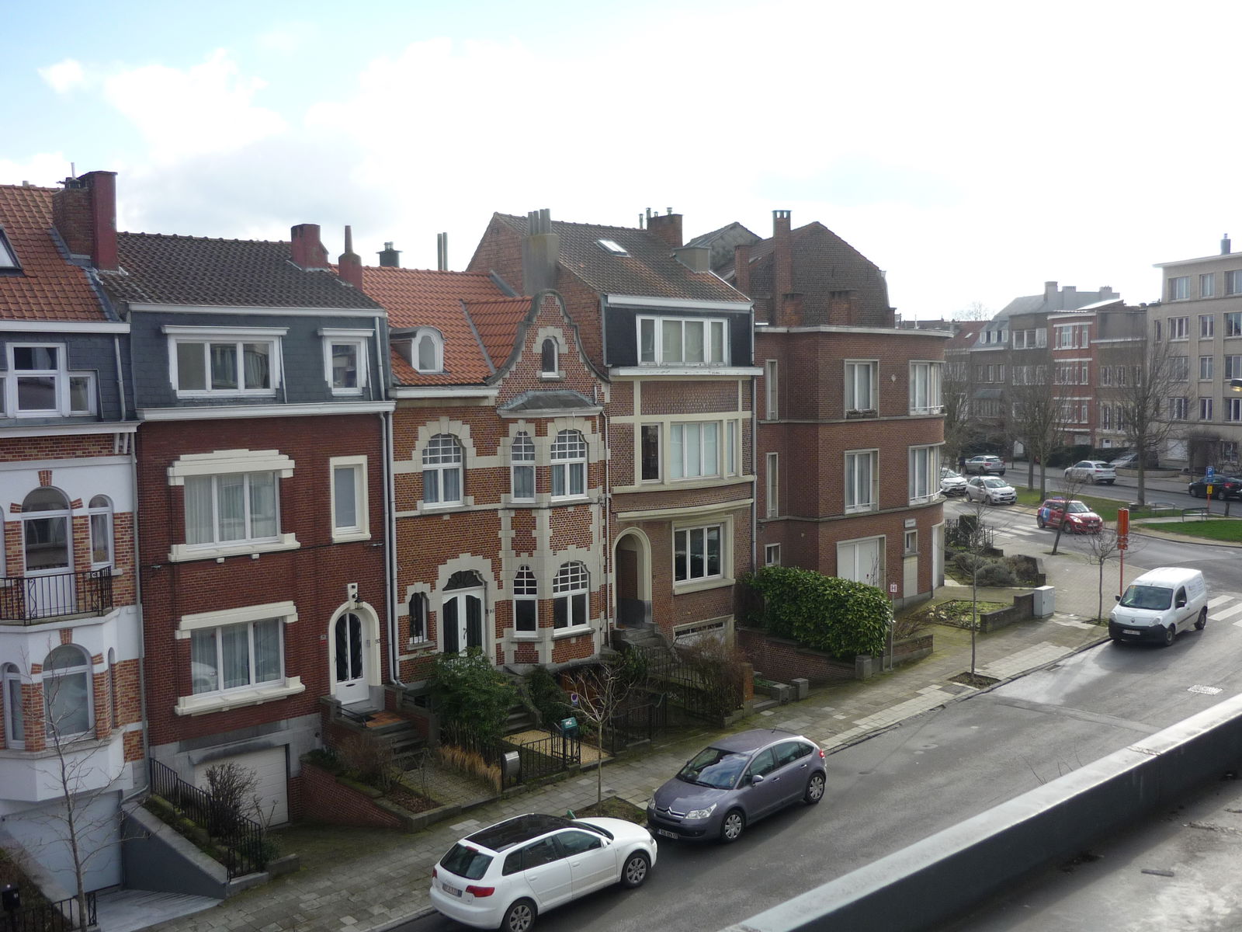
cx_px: 621
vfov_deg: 42.9
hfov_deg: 55.4
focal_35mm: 33
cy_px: 466
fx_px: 1184
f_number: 2.8
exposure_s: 1/640
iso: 100
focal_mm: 5.5
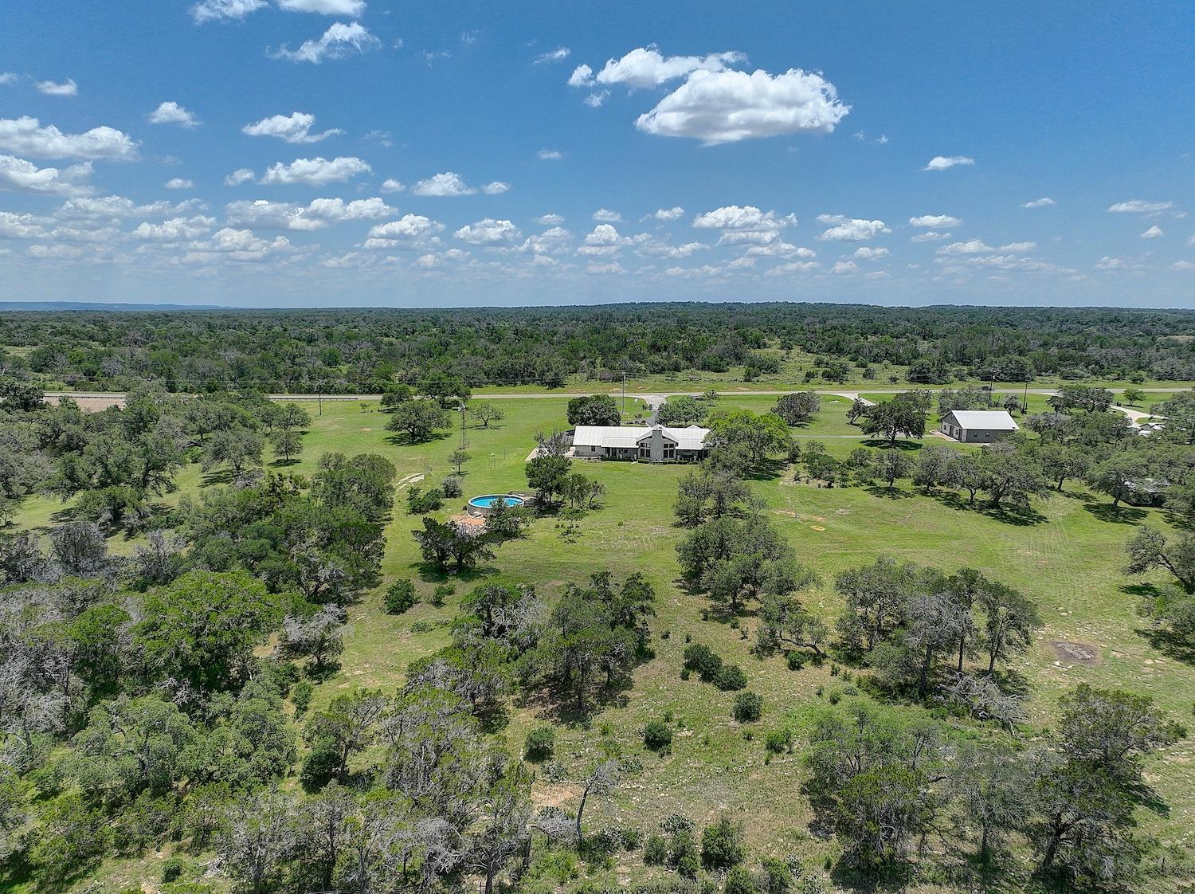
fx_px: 828
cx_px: 598
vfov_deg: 56.7
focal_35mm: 24
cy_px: 447
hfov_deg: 71.6
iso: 100
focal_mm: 12.3
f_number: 2.8
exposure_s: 1/320
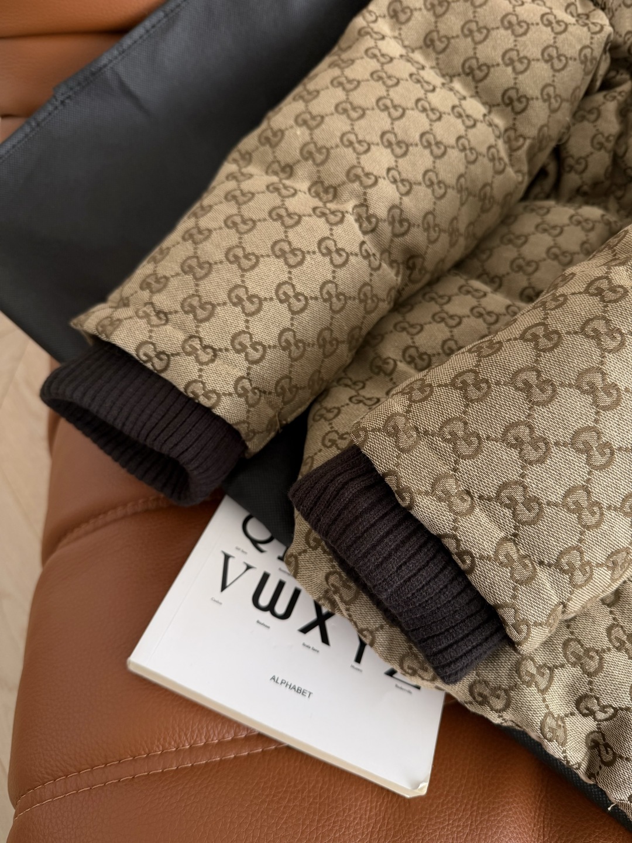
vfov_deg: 71.6
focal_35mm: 24
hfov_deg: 56.8
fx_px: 584
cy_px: 422
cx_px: 316
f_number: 1.78
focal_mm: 6.76
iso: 125
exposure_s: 1/121
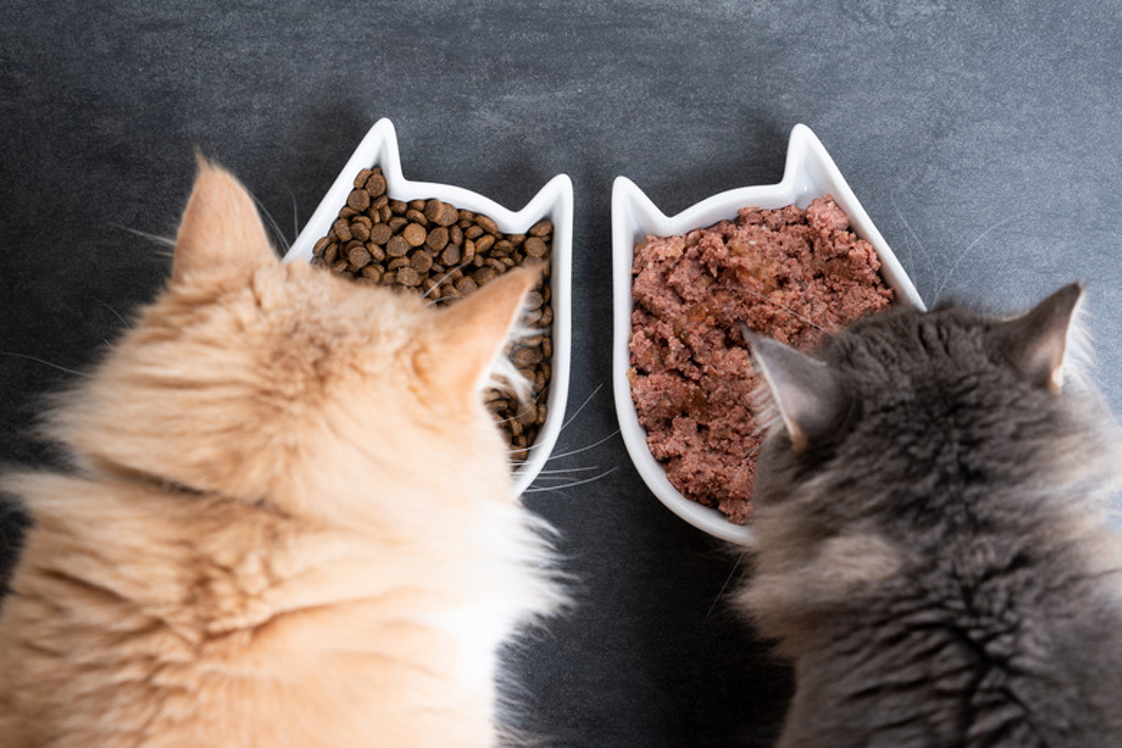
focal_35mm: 70
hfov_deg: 28.8
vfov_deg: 19.5
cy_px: 374
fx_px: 2181
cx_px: 561
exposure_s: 1/160
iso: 125
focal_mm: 70
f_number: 5.6
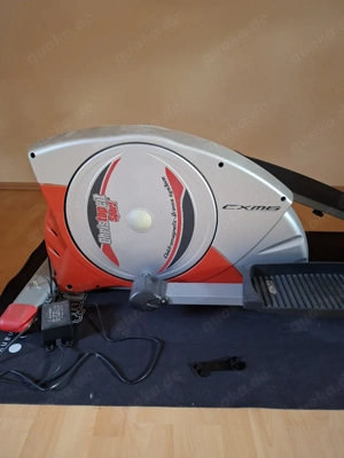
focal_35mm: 23
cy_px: 229
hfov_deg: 58.9
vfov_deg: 73.9
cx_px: 172
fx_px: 305
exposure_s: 1/25
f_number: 1.8
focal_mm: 5.54
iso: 800
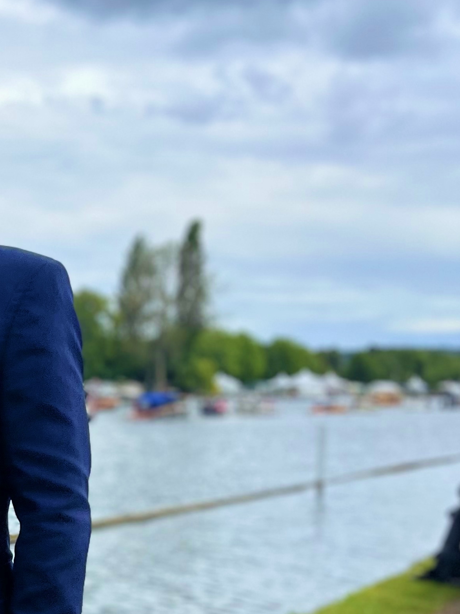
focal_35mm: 67
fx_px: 1188
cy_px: 515
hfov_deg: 20.4
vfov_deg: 28.2
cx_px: -105
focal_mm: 5.1
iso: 50
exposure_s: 1/2825
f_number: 1.6
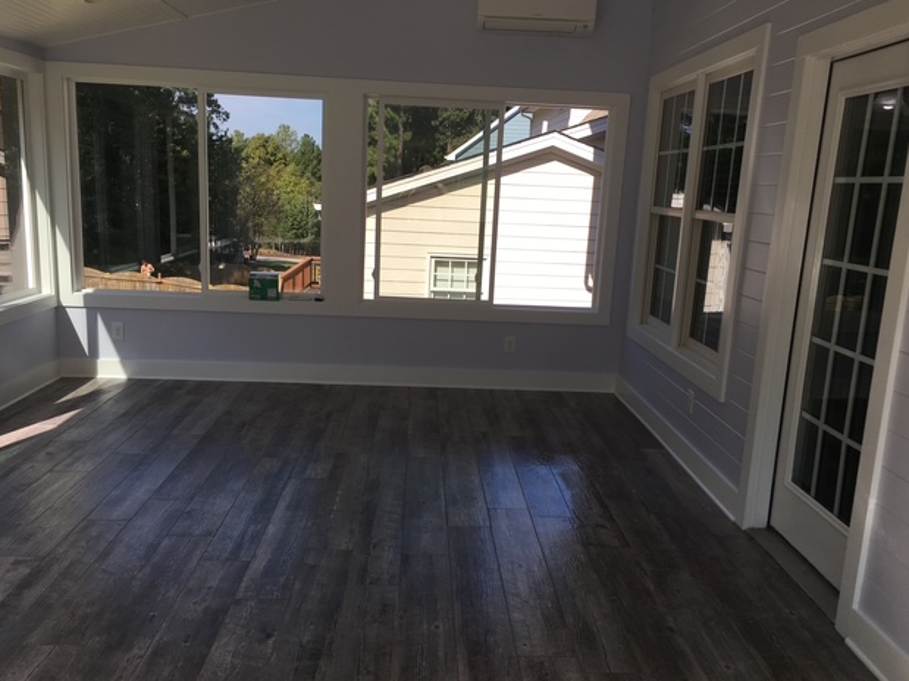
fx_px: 788
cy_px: 349
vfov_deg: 46.8
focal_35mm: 30
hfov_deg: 60.0
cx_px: 466
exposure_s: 1/746
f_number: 2.2
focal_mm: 4.15
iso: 25
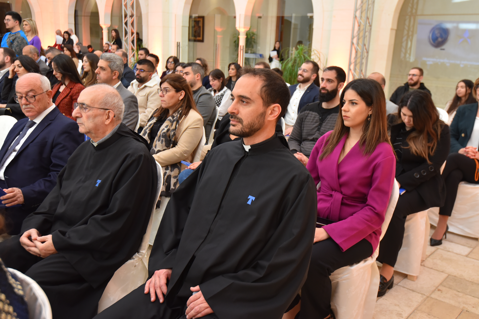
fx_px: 466
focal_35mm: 35
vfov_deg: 37.9
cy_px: 160
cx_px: 240
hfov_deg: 54.4
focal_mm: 35
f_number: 5.6
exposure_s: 1/125
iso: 2000
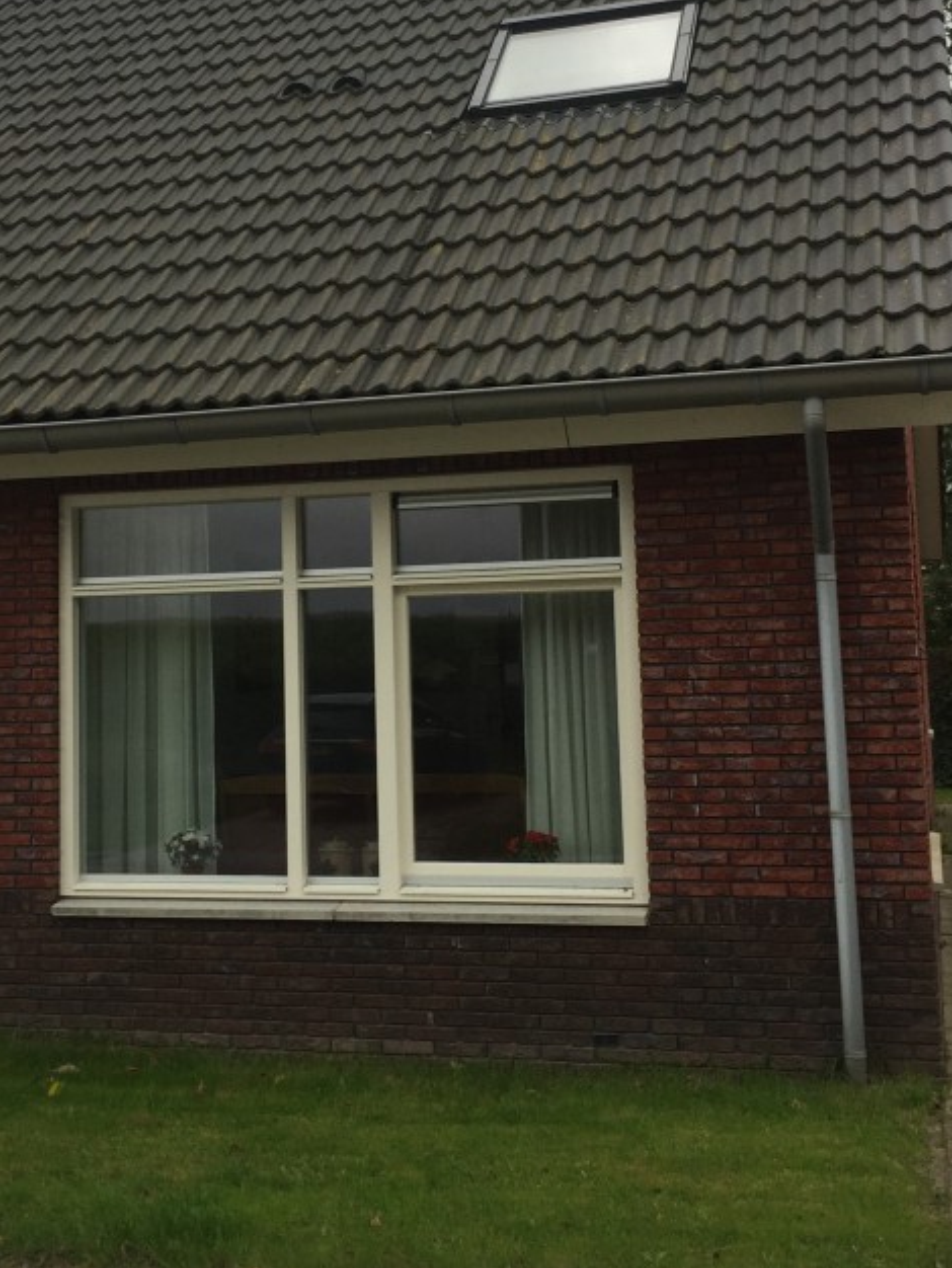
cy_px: 482
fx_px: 1832
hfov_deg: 29.0
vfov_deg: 38.0
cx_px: 330
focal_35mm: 50
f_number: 2.2
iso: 32
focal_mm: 4.15
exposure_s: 1/363
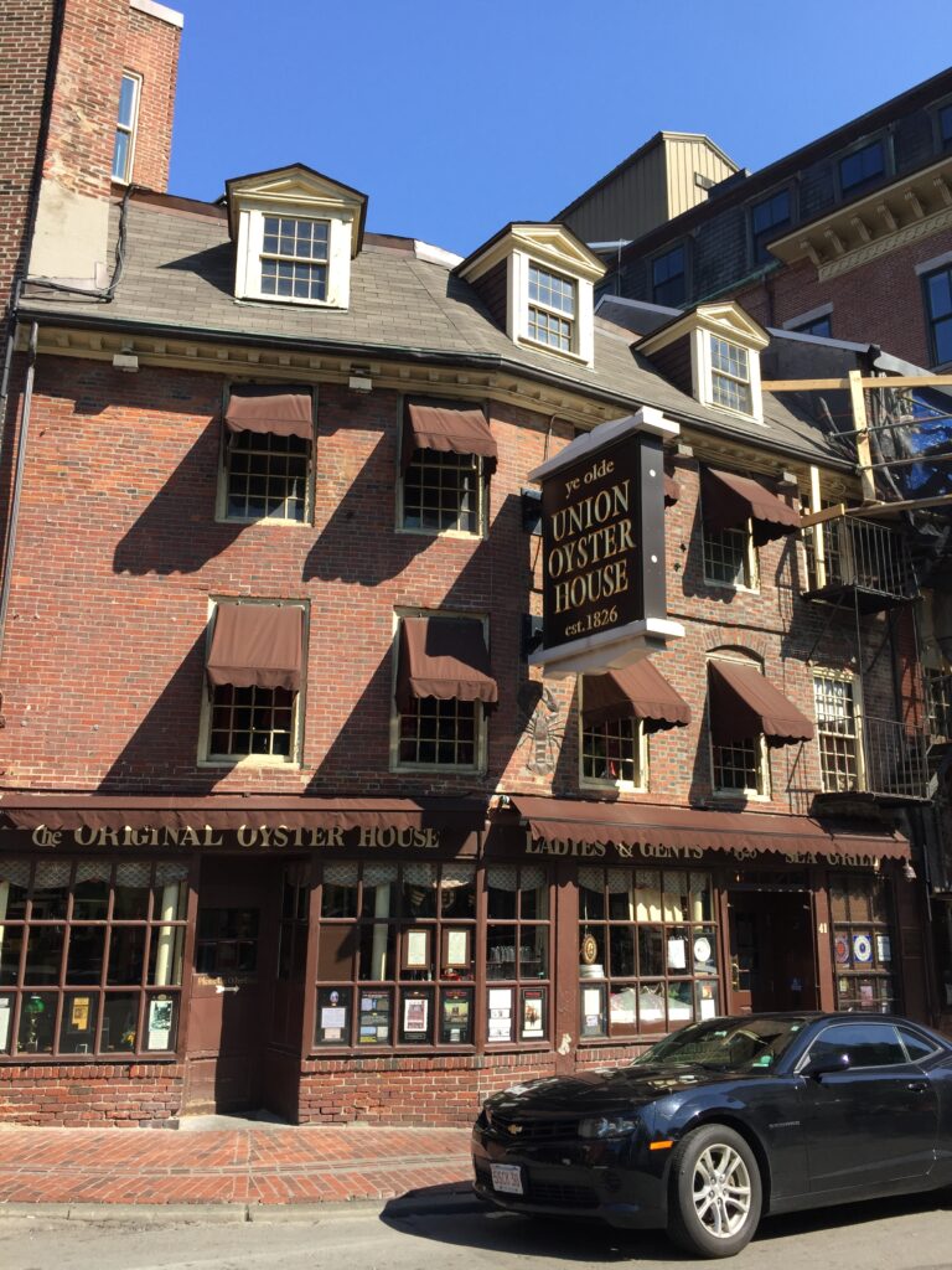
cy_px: 635
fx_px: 1063
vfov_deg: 61.7
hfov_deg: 48.2
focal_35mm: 29
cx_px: 476
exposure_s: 1/842
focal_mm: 4.15
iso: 32
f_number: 2.2
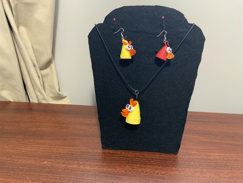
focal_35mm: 29
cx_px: 122
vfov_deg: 48.2
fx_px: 204
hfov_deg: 61.7
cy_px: 92
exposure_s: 1/40
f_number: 1.8
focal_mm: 3
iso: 200
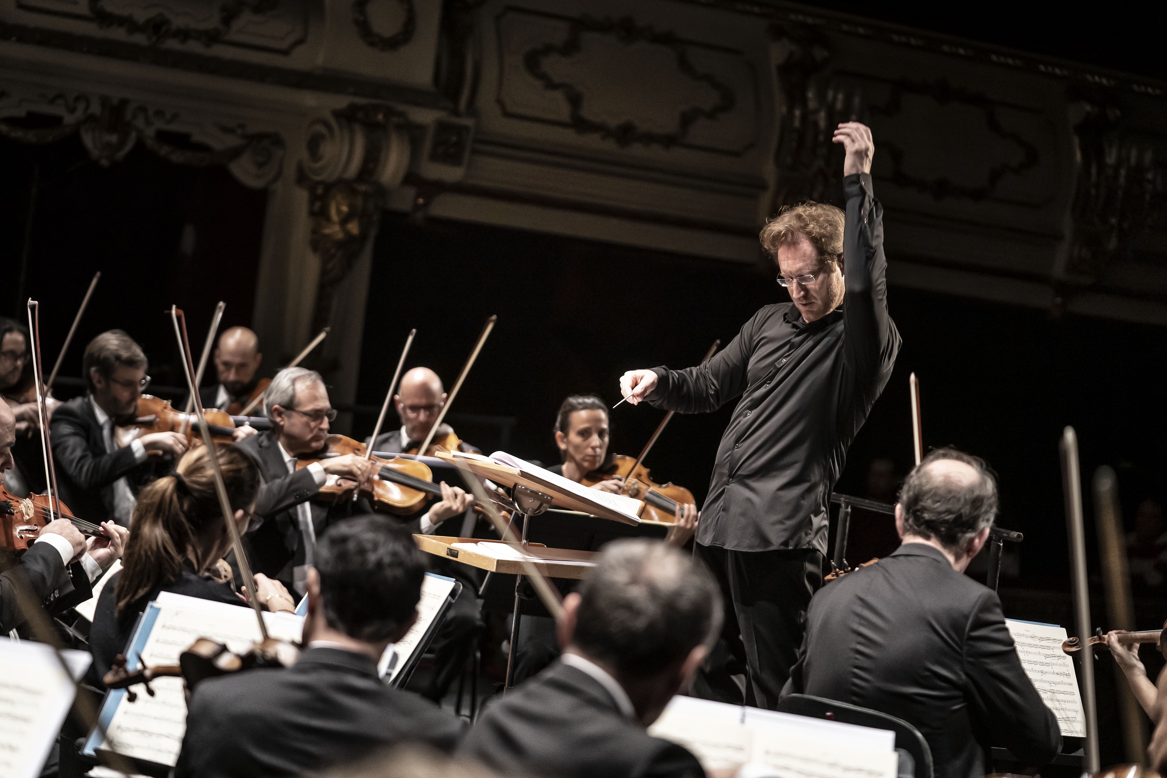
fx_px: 3306
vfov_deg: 13.4
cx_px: 579
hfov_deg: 20.0
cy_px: 388
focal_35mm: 102
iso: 2500
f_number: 2.8
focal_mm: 101
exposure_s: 1/320
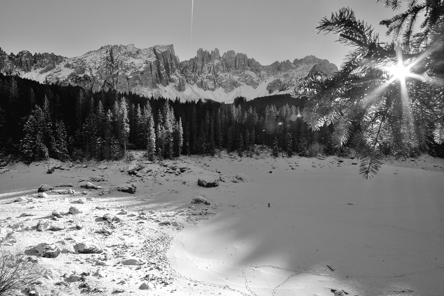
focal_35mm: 32
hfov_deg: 58.7
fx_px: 395
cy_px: 148
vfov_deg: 41.1
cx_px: 222
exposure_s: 1/150
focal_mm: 21
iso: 200
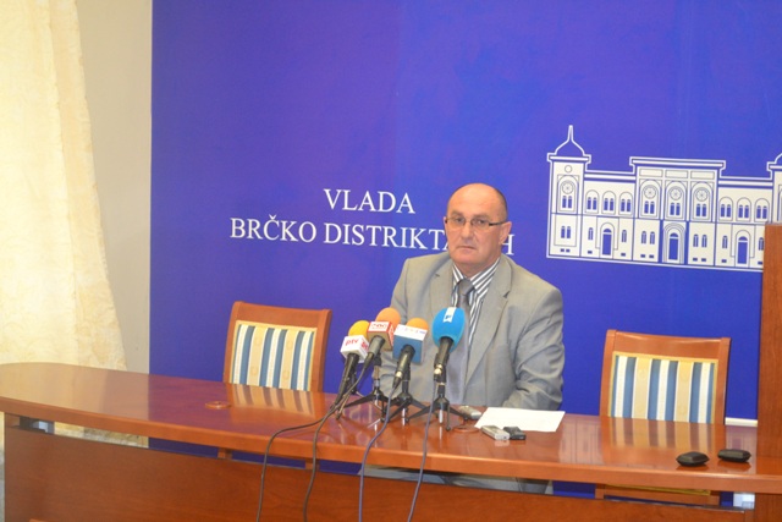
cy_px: 261
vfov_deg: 18.2
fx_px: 1629
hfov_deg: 27.0
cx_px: 391
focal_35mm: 75
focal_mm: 50
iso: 1800
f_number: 5.6
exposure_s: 1/60
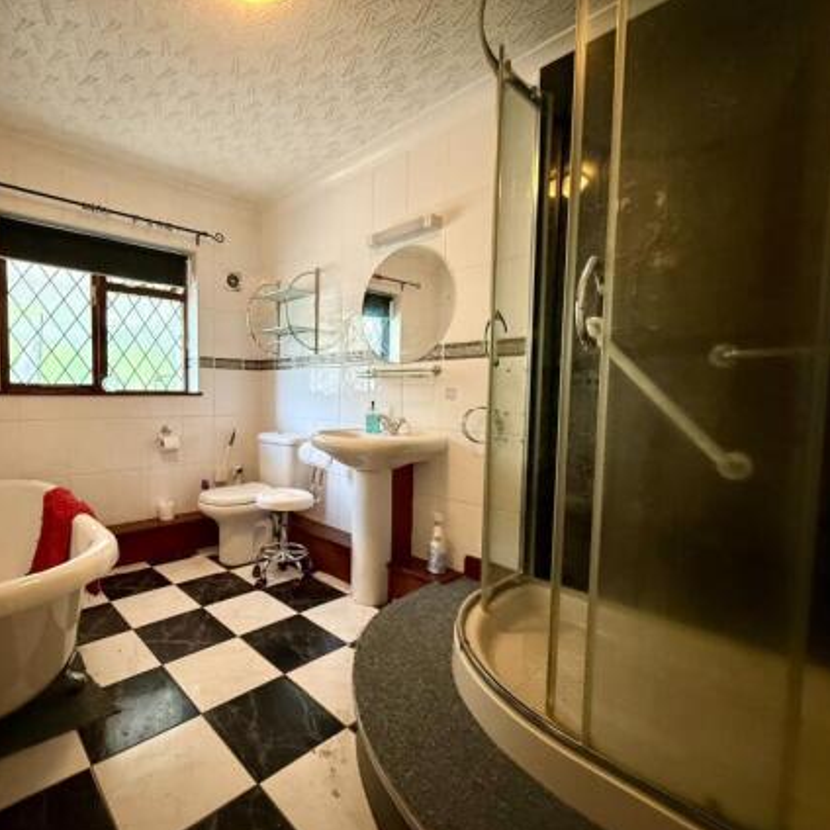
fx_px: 461
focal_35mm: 17
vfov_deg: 84.0
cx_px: 300
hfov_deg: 82.0
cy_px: 422
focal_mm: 2.22
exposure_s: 1/50
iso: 640
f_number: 2.2
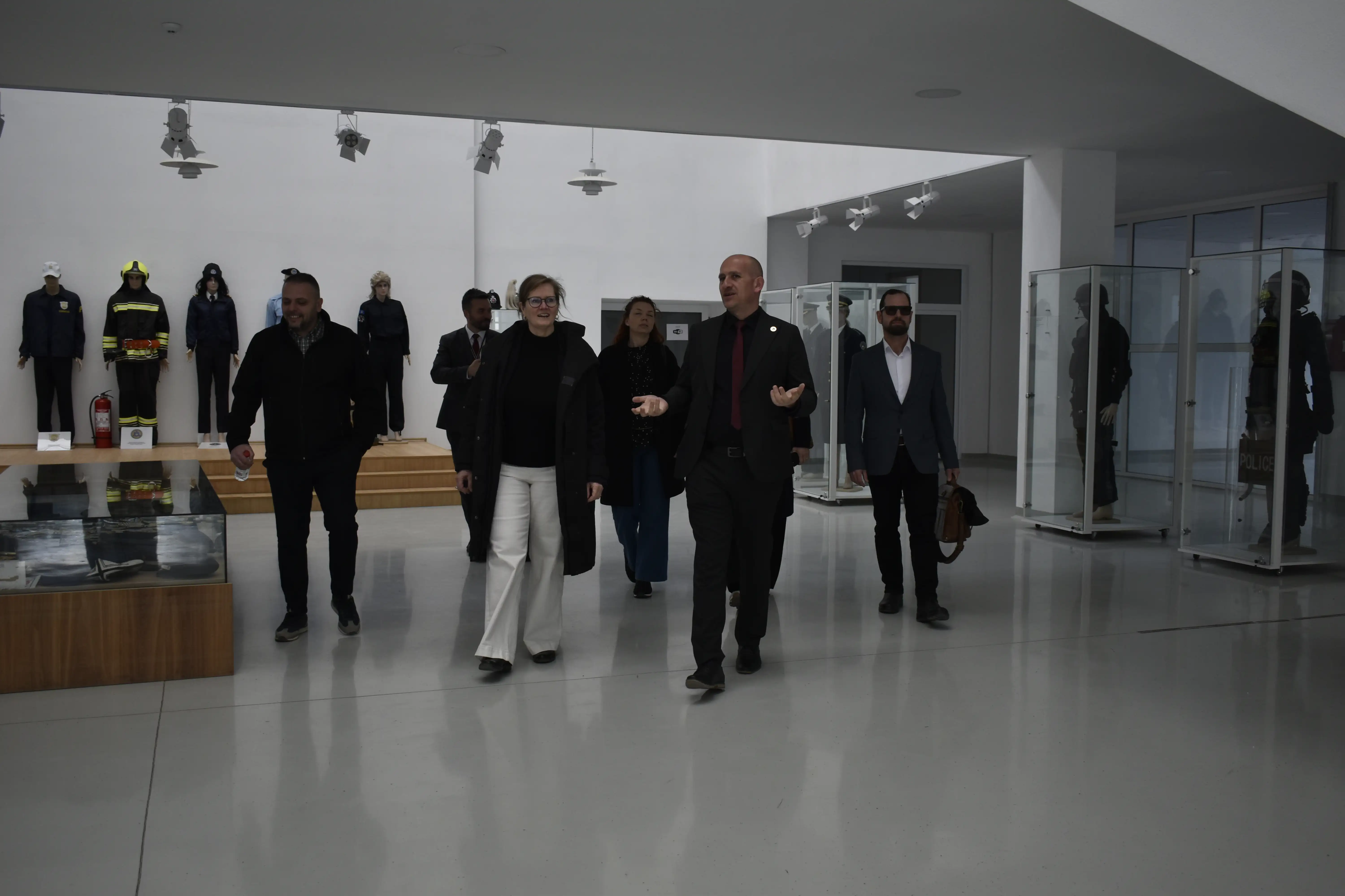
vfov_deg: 38.4
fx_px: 1289
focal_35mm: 34
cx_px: 672
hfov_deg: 55.1
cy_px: 448
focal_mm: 23
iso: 500
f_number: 3.8
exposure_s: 1/250
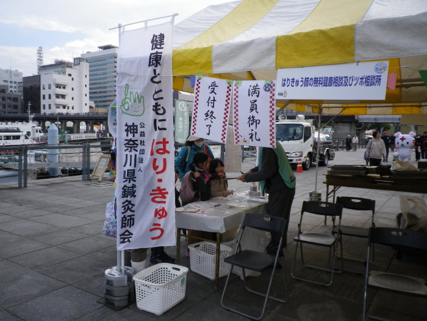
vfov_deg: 40.7
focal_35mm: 35
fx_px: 432
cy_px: 160
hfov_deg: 52.6
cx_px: 214
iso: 80
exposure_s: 1/80
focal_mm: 6.4
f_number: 3.9
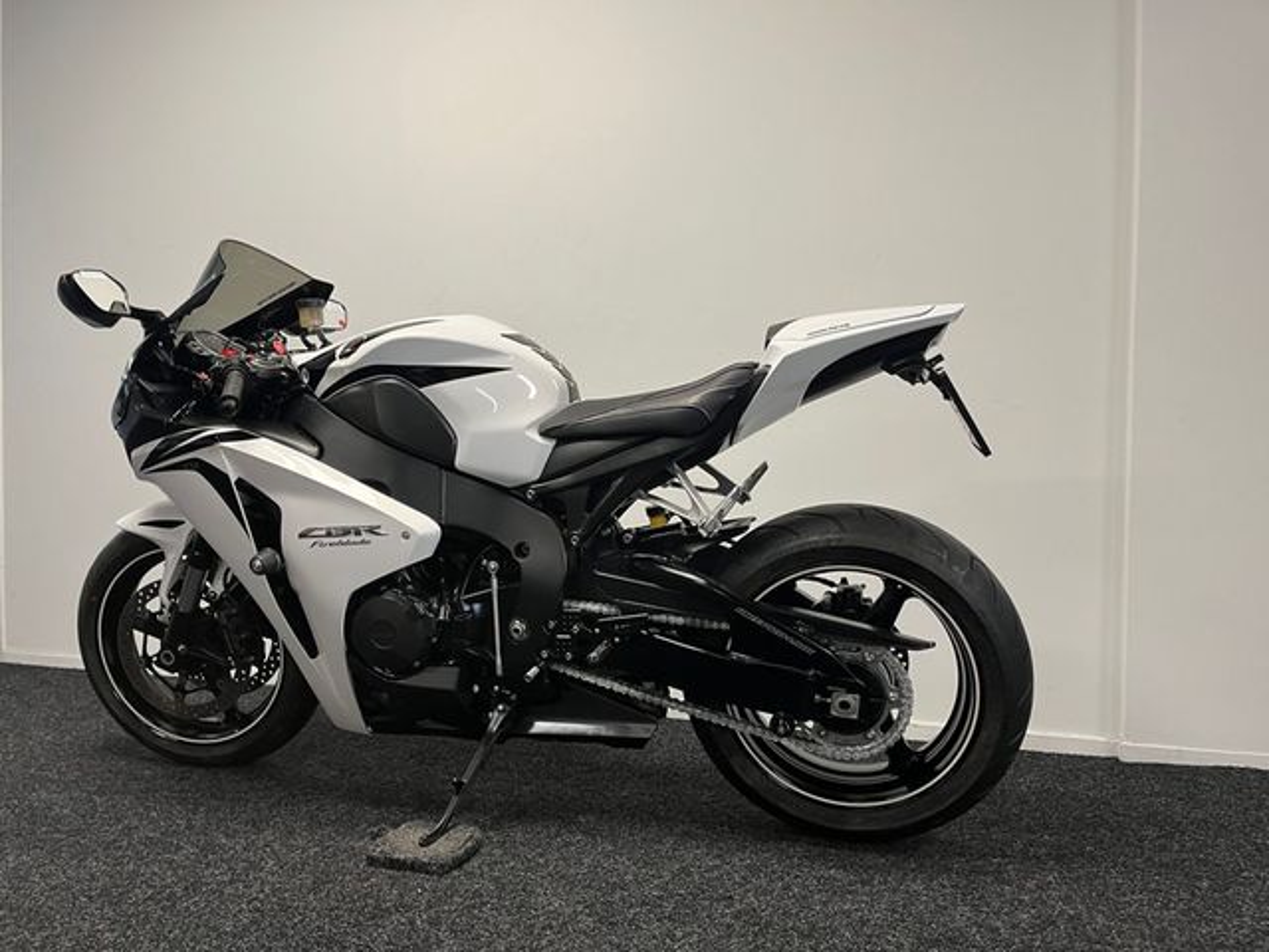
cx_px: 634
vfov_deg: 53.1
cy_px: 476
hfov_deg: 67.3
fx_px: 953
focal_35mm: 26
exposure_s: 1/50
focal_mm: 5.1
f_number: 1.6
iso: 64
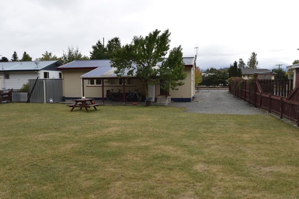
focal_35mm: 30
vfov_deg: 43.6
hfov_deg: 61.9
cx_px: 150
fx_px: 249
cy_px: 100
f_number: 8
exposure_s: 1/250
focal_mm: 20
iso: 200
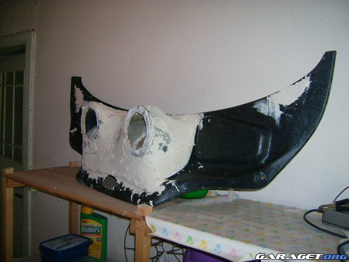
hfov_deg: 52.6
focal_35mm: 35
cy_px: 131
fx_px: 353
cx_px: 174
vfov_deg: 40.7
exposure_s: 1/60
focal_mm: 5.95
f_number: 2.8
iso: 100
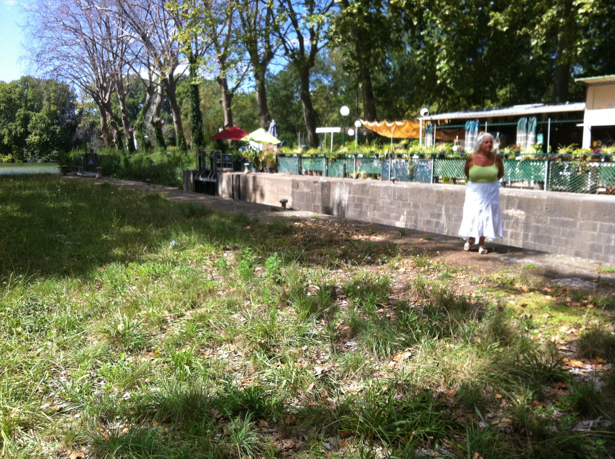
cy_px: 230
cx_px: 308
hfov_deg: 52.7
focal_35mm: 35
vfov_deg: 40.6
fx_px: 621
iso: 80
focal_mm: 3.85
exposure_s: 1/773
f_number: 2.8
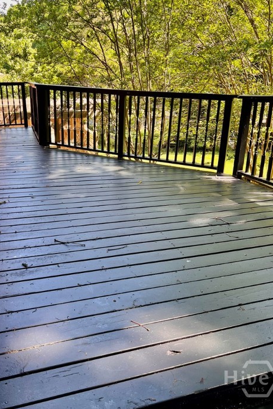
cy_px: 186
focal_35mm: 30
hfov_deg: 43.5
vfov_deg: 61.8
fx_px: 341
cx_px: 115
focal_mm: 5.7
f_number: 1.5
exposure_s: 1/184
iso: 40
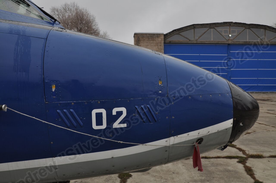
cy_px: 92
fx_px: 276
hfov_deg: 53.2
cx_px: 138
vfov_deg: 36.8
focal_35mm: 36
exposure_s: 1/160
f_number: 5.6
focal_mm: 24
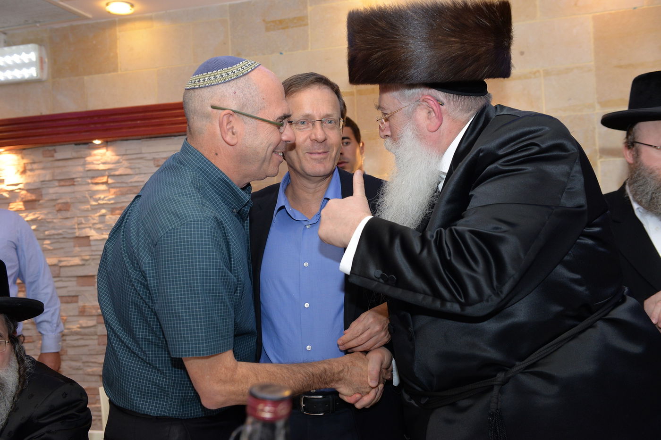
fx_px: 698
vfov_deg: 35.0
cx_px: 330
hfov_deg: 50.7
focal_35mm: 38
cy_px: 220
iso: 1250
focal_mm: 38
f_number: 4.5
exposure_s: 1/160
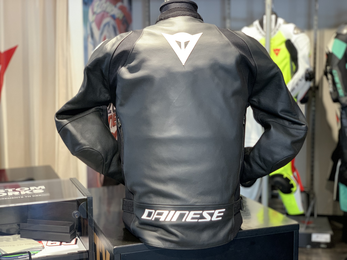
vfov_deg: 28.0
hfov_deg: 36.8
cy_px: 130
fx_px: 521
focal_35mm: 52
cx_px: 174
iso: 160
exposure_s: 1/60
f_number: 2.4
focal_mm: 6
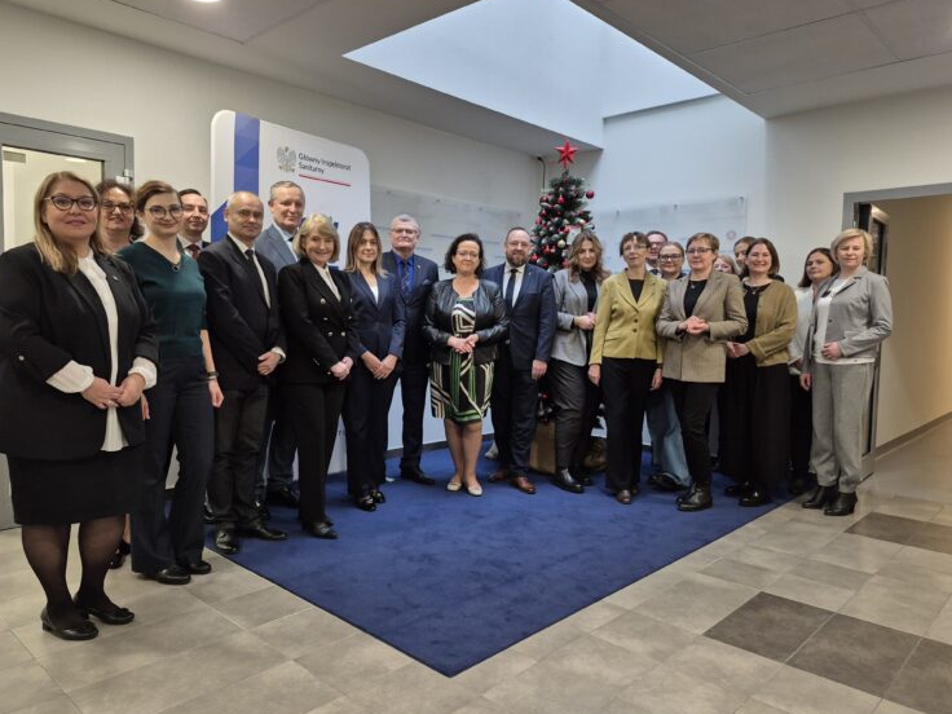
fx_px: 660
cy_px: 357
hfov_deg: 71.6
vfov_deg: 56.8
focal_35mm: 24
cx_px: 466
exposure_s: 1/100
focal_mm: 5.4
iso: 250
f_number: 1.8
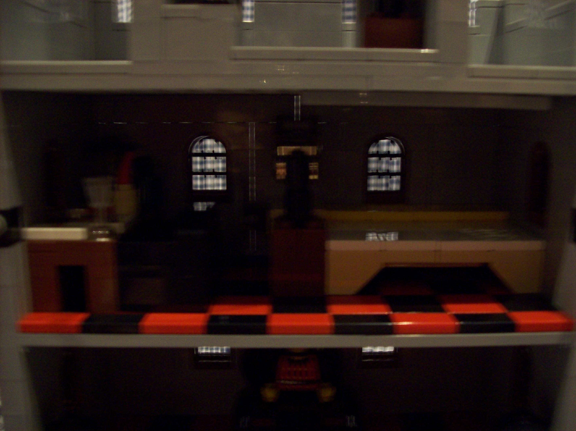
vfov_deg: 39.6
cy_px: 216
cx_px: 288
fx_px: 599
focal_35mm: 36
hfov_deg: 51.4
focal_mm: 6
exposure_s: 1/8
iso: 200
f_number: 2.7
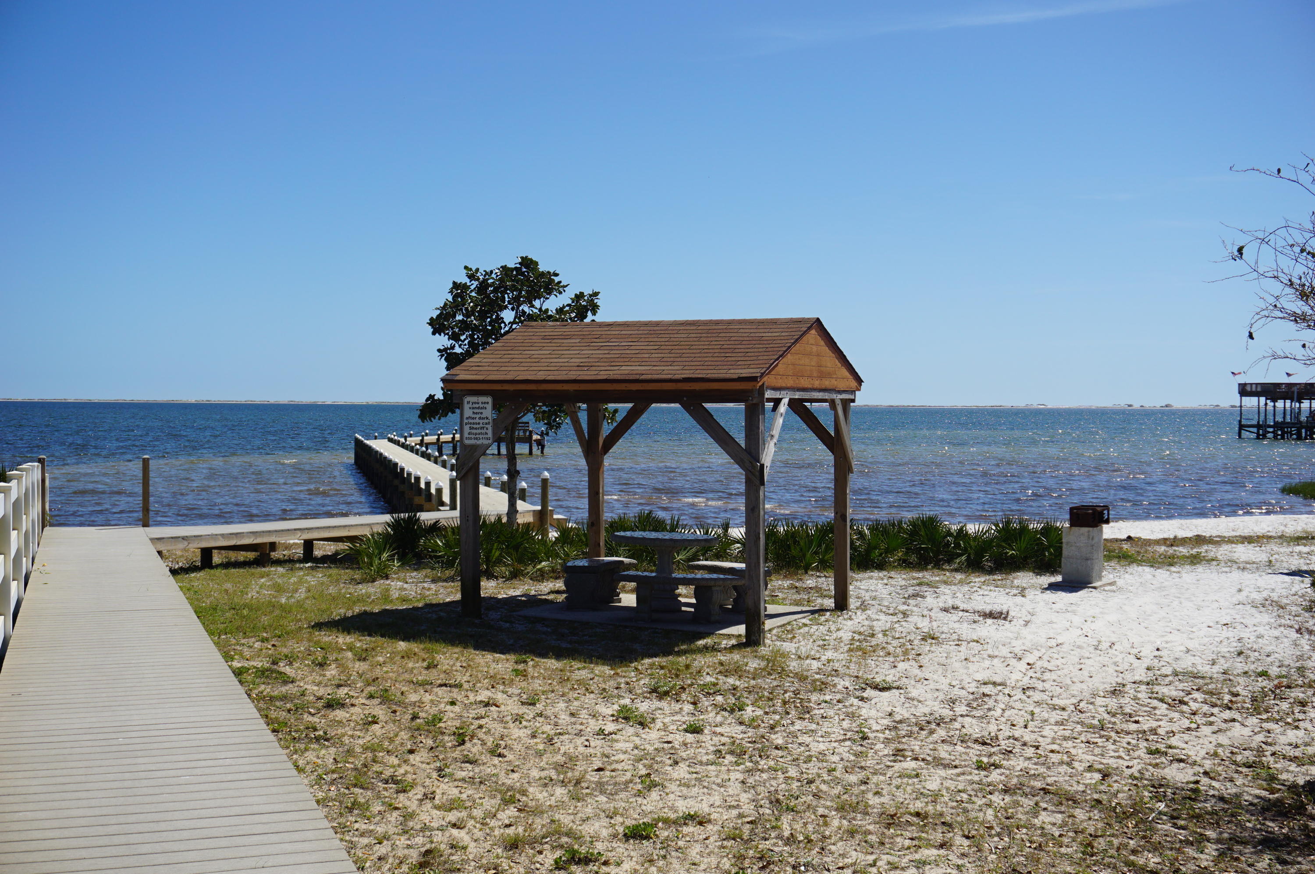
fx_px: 1533
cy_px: 437
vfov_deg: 31.8
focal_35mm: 42
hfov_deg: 46.4
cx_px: 658
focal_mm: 28
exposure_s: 1/1000
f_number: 5.6
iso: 100
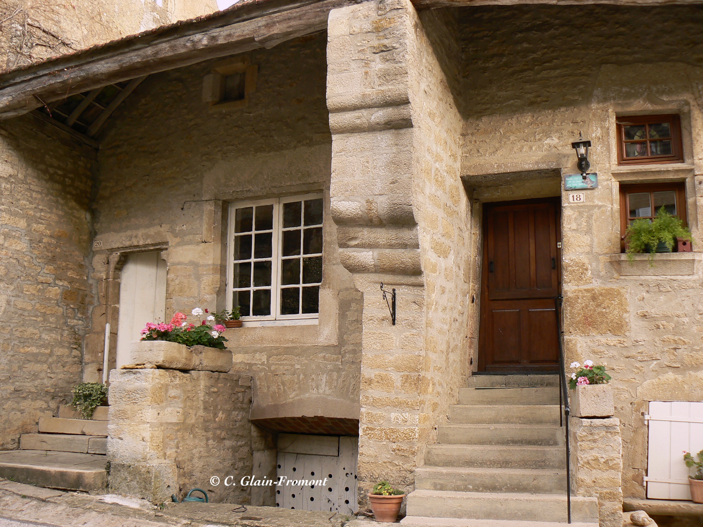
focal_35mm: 36
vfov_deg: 39.7
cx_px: 352
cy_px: 264
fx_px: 731
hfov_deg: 51.4
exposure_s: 1/50
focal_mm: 6
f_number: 2.8
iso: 80
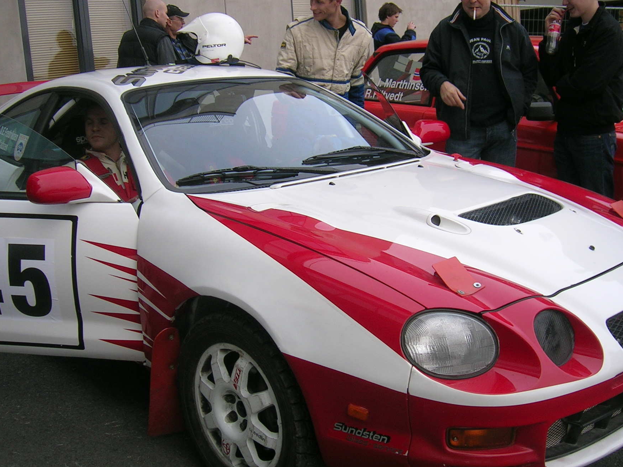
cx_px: 322
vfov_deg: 35.1
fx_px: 738
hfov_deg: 45.8
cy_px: 248
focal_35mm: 41
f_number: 2.8
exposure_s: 1/134
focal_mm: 5.4
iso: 50
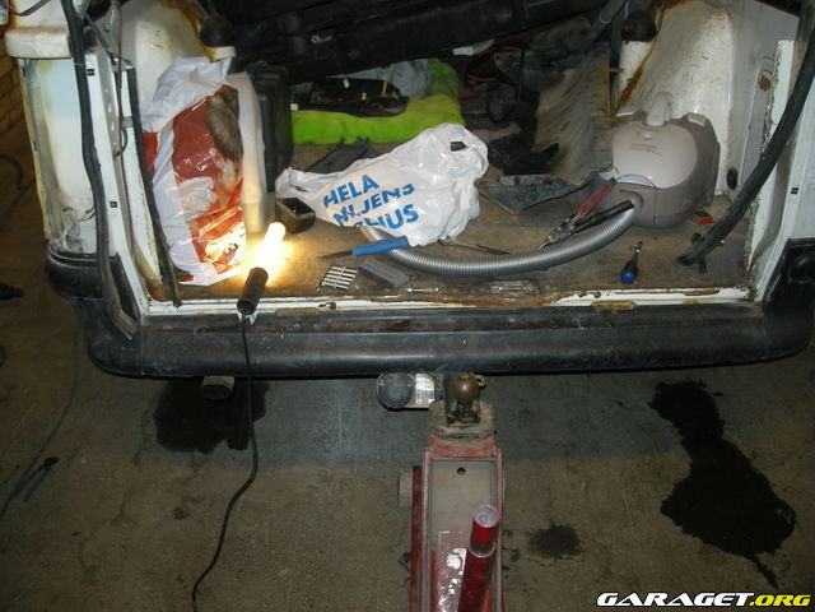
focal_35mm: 35
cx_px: 408
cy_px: 306
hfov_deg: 52.6
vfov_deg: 40.7
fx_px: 824
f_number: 2.8
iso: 78
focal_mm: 5.7
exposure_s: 1/30
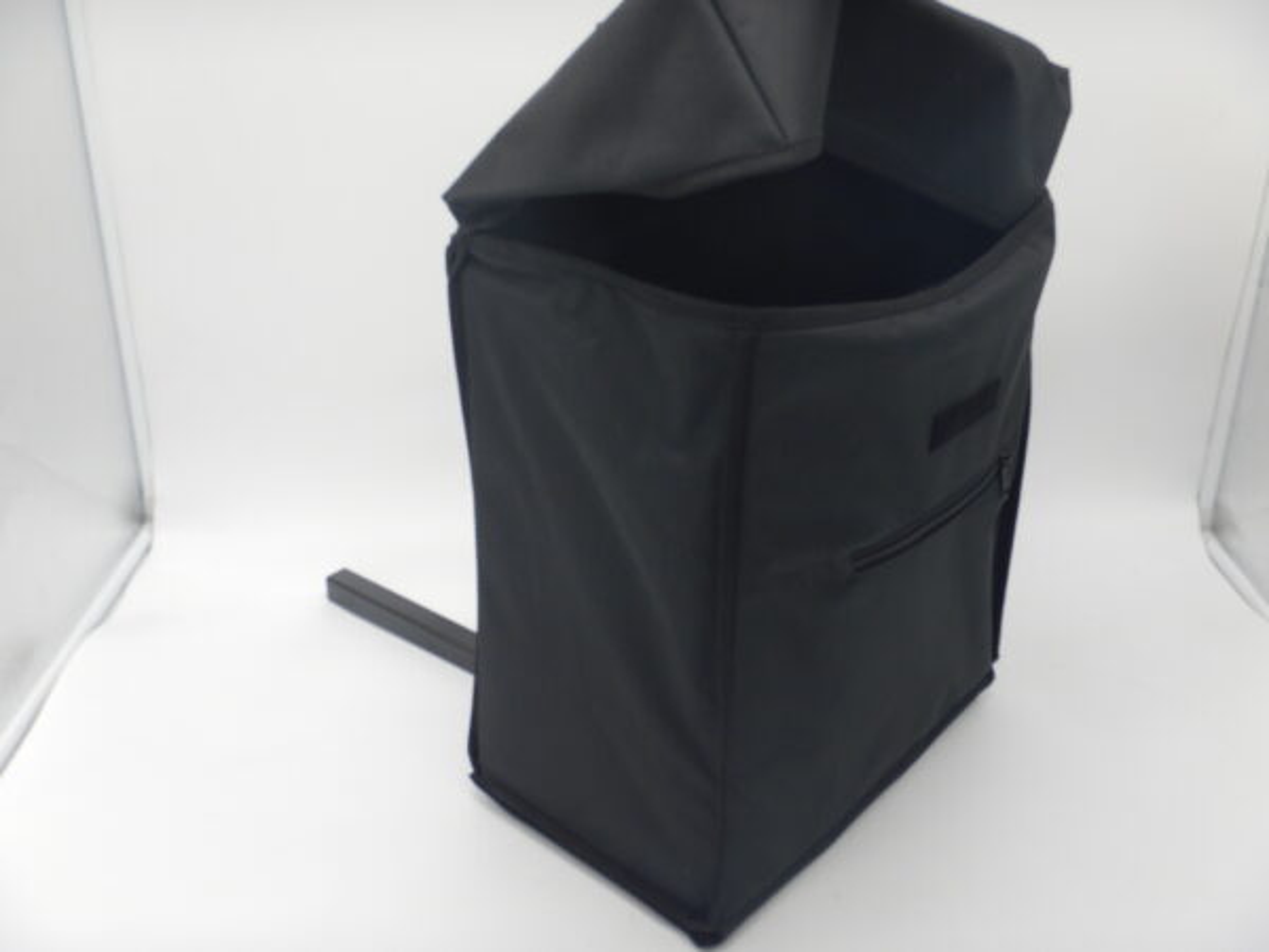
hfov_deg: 50.1
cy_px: 476
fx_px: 1356
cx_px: 634
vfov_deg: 38.7
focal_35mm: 37
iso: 125
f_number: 4.2
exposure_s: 1/60
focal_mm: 6.6
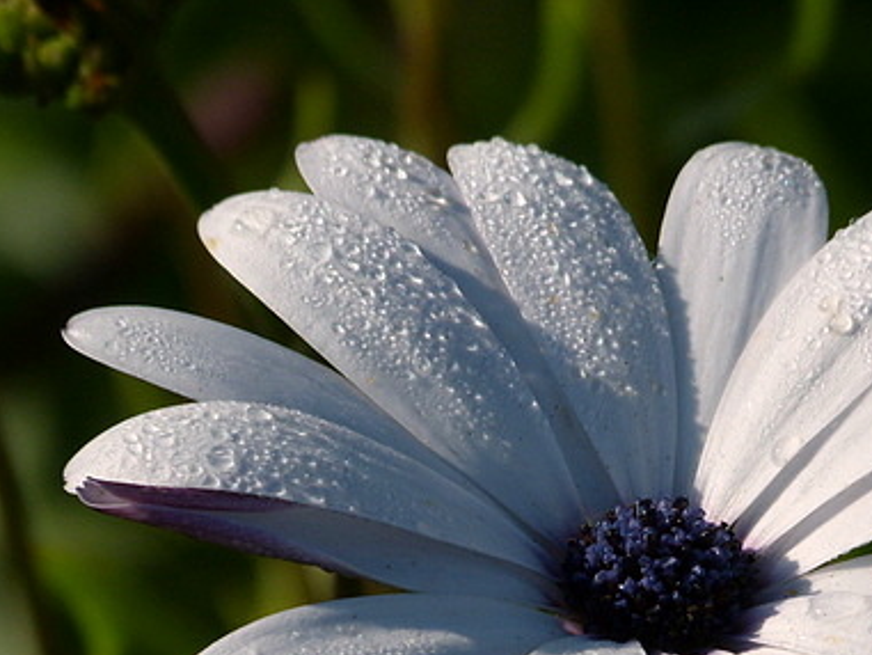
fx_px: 27114
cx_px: 687
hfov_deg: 1.8
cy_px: 524
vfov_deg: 1.4
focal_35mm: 1076
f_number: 5.6
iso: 100
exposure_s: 1/1000
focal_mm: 108
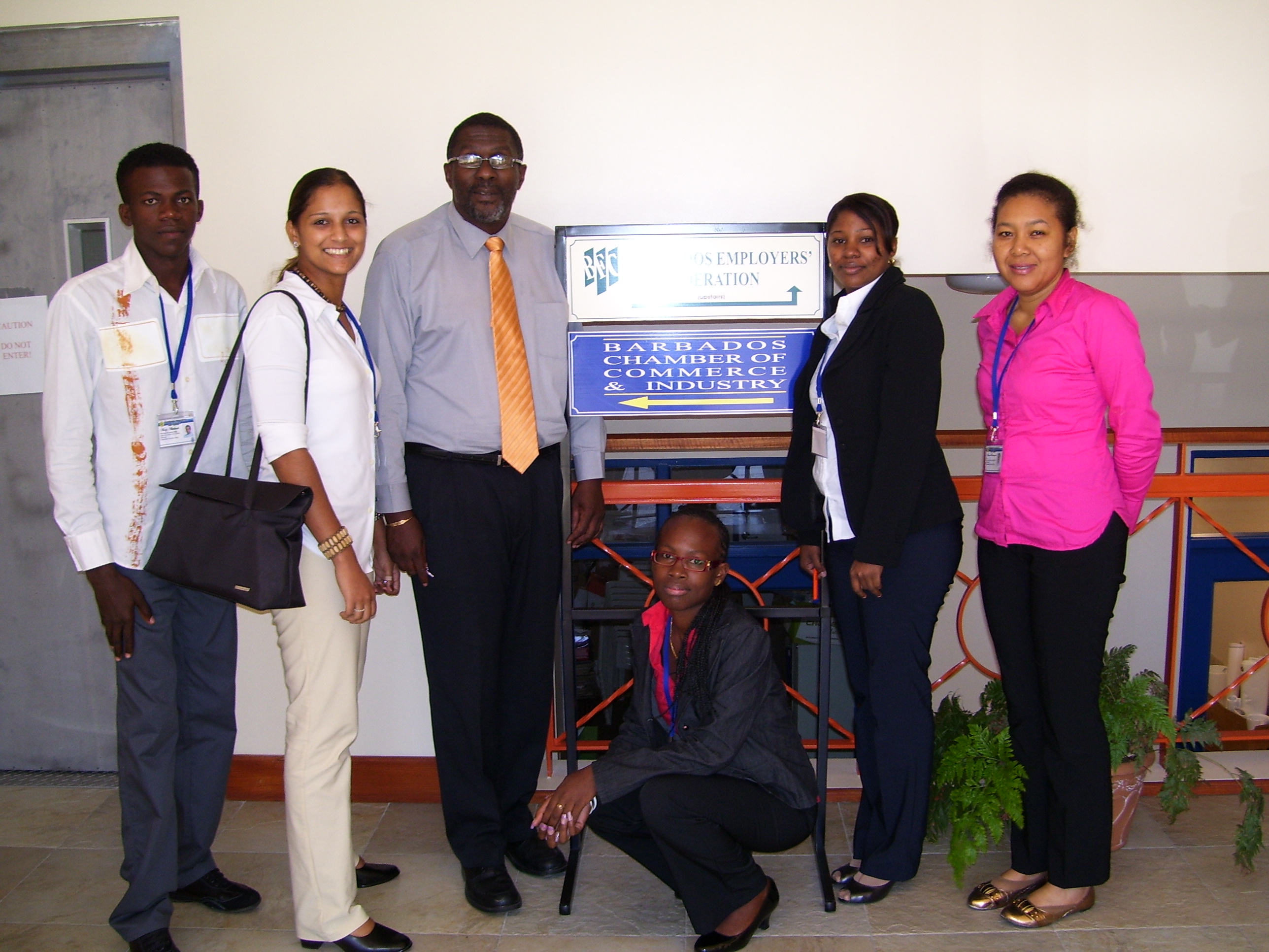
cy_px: 476
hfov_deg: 50.1
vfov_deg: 38.7
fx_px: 1356
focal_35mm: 37
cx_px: 634
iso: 80
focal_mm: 6
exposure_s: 1/60
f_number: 2.7
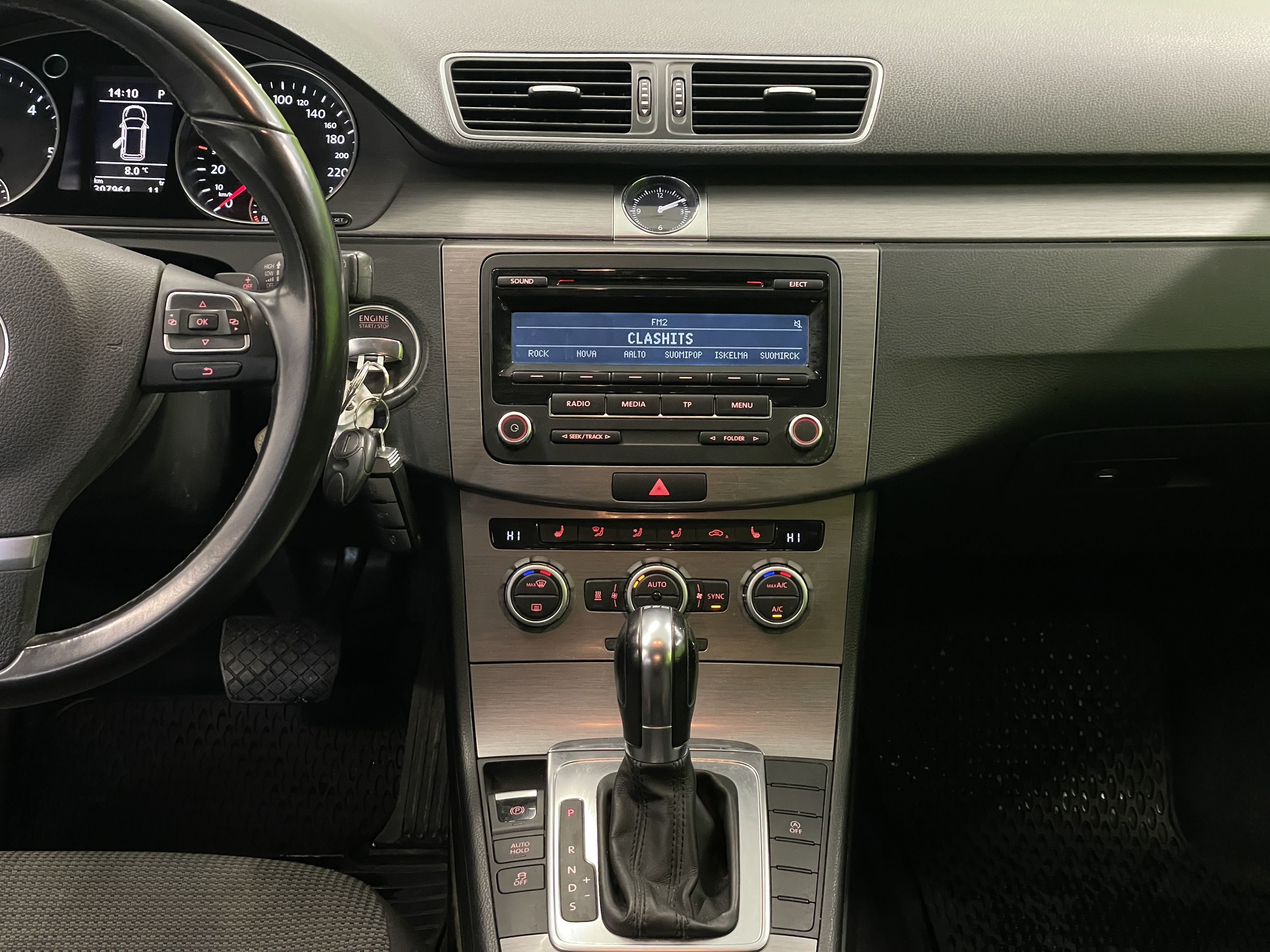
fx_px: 1908
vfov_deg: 28.0
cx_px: 635
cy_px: 476
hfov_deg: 36.8
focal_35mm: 52
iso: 500
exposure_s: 1/50
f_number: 2
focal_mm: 6
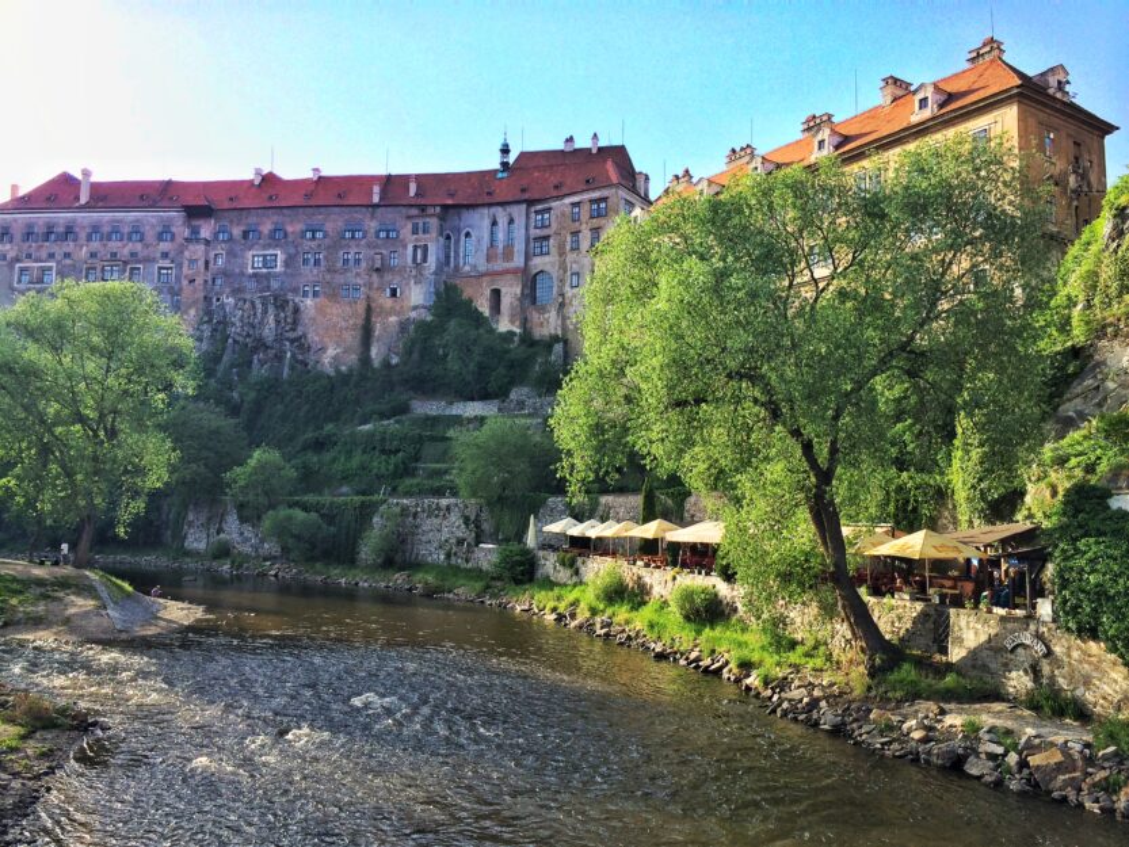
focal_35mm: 30
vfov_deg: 46.8
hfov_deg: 60.0
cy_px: 424
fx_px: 979
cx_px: 564
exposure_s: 1/533
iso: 32
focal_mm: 4.12
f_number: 2.2
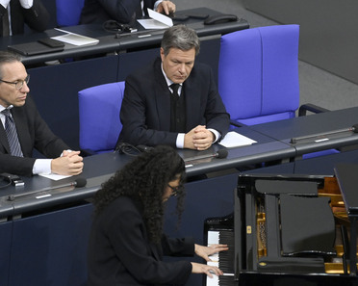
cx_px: 171
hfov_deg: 7.1
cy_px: 143
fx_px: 2890
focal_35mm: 273
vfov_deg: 5.7
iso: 10000
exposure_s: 1/400
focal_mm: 240
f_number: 5.6
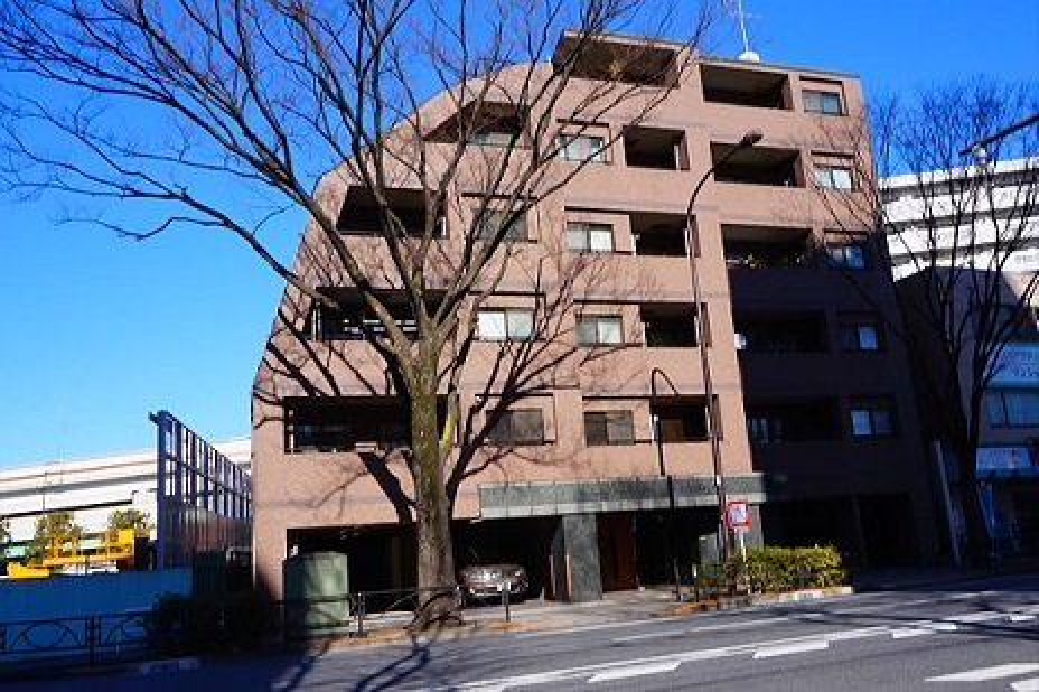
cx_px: 520
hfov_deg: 59.5
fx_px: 909
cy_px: 346
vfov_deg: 41.7
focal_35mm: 32
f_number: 13
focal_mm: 21
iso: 100
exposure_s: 1/80
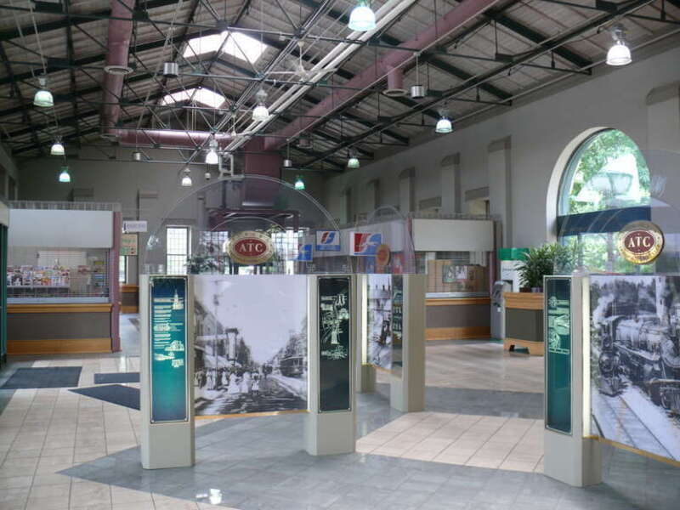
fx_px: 688
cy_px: 255
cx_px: 340
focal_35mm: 35
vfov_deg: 40.7
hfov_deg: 52.6
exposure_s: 1/60
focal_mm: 7.4
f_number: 2.8
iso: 100
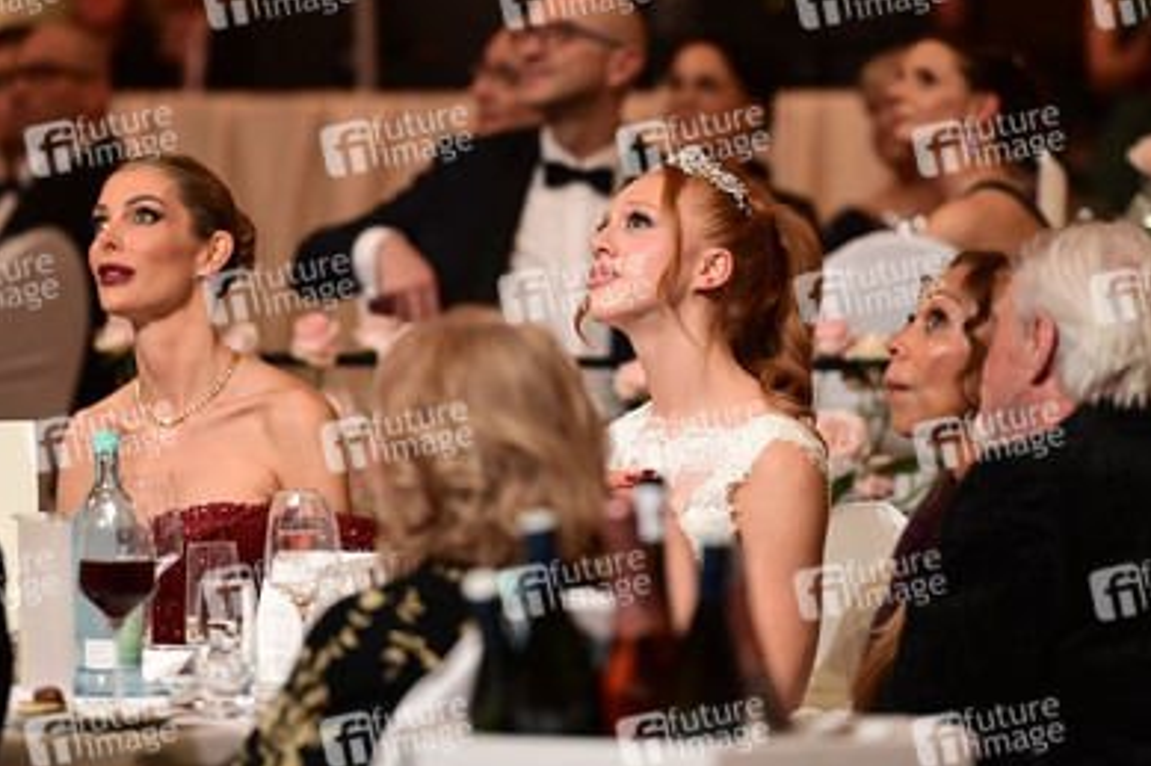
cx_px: 614
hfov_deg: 8.9
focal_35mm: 232
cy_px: 364
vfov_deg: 5.9
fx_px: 7414
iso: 2800
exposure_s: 1/250
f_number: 2.8
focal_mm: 200
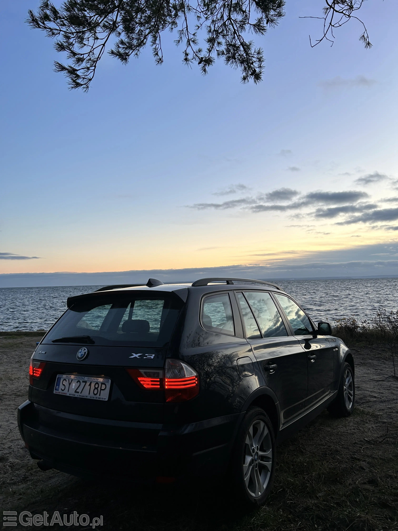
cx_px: 199
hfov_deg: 53.1
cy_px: 266
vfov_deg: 67.3
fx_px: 399
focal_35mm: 26
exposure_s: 1/121
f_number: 1.5
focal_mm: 5.7
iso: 40
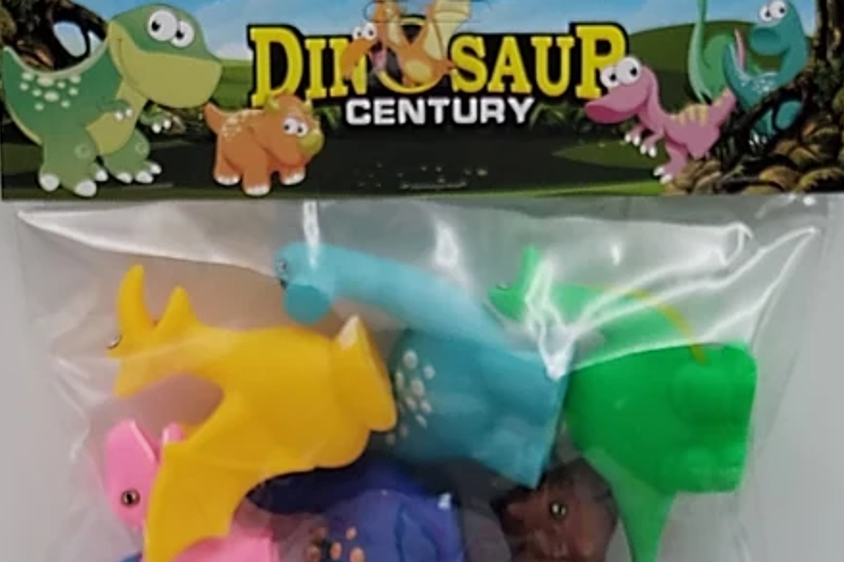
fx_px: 3209
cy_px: 809
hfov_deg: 15.0
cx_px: 421
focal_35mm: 137
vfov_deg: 9.7
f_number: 1.8
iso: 133
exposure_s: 1/100
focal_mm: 4.75
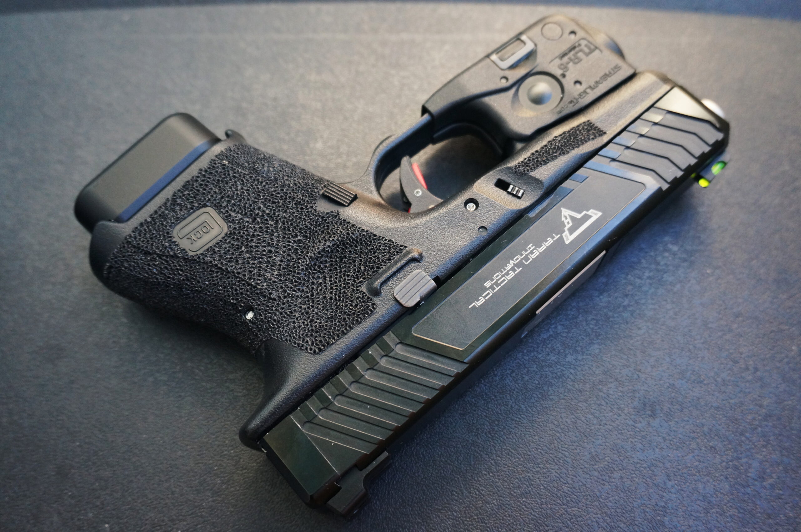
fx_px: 733
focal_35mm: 33
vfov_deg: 39.9
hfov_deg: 57.3
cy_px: 266
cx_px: 400
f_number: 4
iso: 1000
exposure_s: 1/160
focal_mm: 22
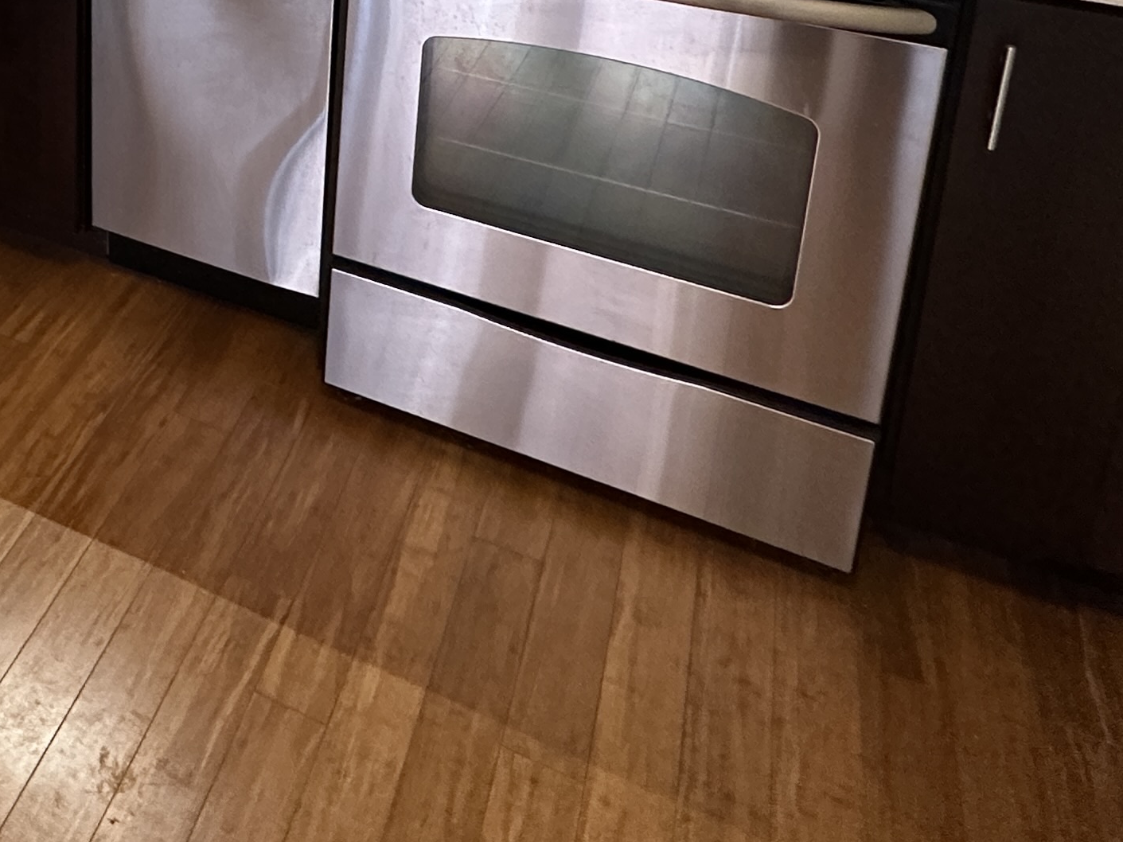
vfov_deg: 29.8
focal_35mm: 40
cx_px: 74
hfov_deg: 42.2
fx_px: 1298
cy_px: -213
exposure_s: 1/60
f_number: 2.2
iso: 320
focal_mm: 2.22
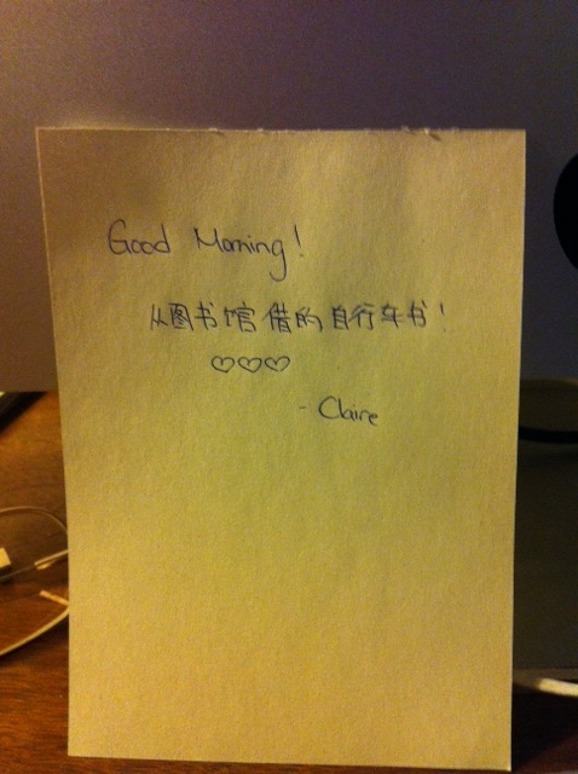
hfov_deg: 40.6
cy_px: 387
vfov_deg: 52.7
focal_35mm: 35
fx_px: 781
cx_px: 289
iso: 250
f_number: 2.8
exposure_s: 1/17
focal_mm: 3.85
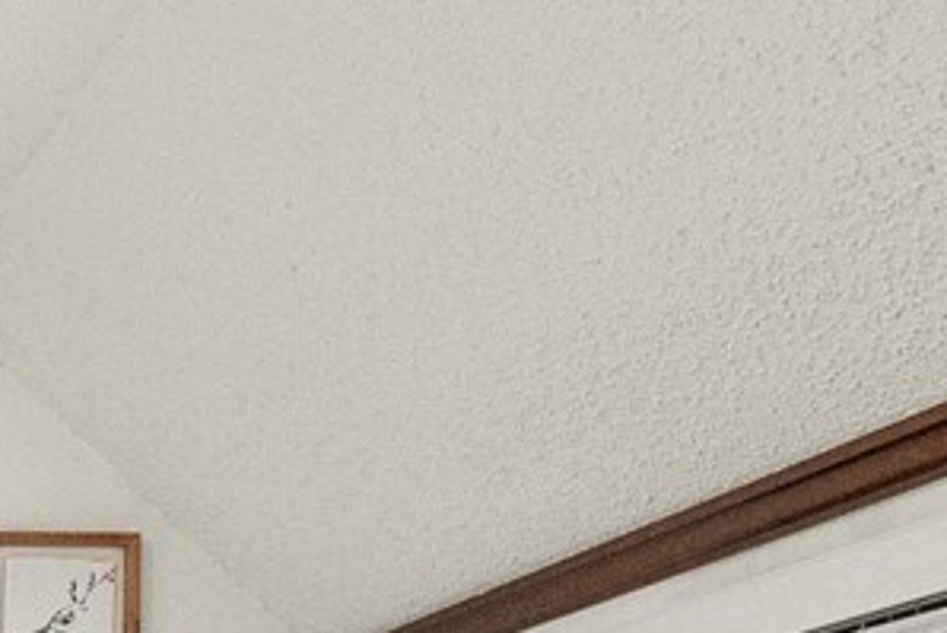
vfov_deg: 16.3
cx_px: -628
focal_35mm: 74
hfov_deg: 21.1
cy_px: 1045
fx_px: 1947
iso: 2000
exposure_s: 1/15
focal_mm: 13
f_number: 8
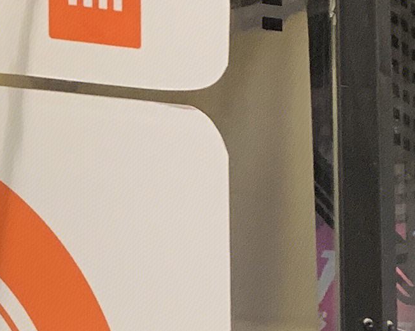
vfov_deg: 9.7
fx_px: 1927
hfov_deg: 11.3
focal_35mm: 157
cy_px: 407
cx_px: -364
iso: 320
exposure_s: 1/50
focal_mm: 4.25
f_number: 1.8
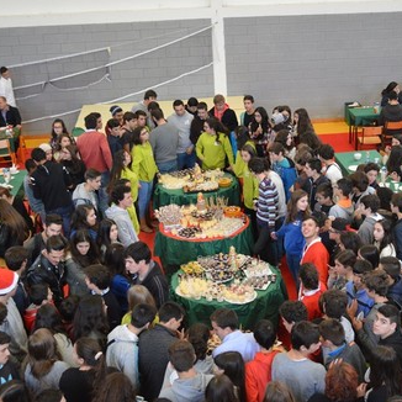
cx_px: 271
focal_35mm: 57
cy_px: 203
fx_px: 744
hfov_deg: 30.0
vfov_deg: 30.2
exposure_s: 1/50
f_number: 4.5
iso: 1800
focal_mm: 29
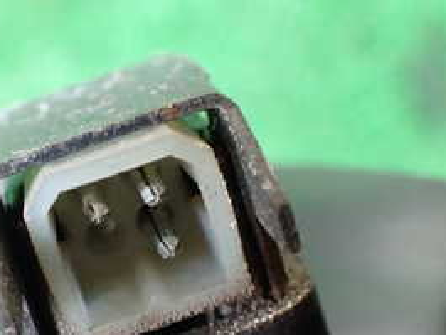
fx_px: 877
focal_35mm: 68
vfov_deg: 21.6
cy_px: 217
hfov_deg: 28.1
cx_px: 101
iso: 800
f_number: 2.3
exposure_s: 1/40
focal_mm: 5.4
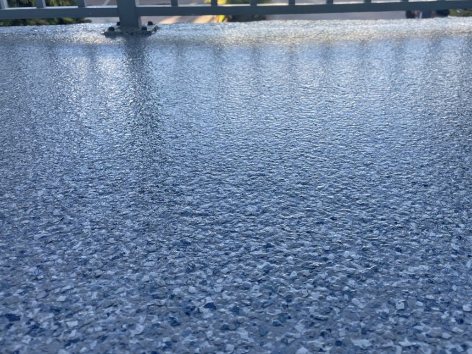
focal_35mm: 31
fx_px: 423
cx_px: 275
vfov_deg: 45.4
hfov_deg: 58.0
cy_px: 158
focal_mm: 4.2
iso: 32
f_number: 1.6
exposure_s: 1/477
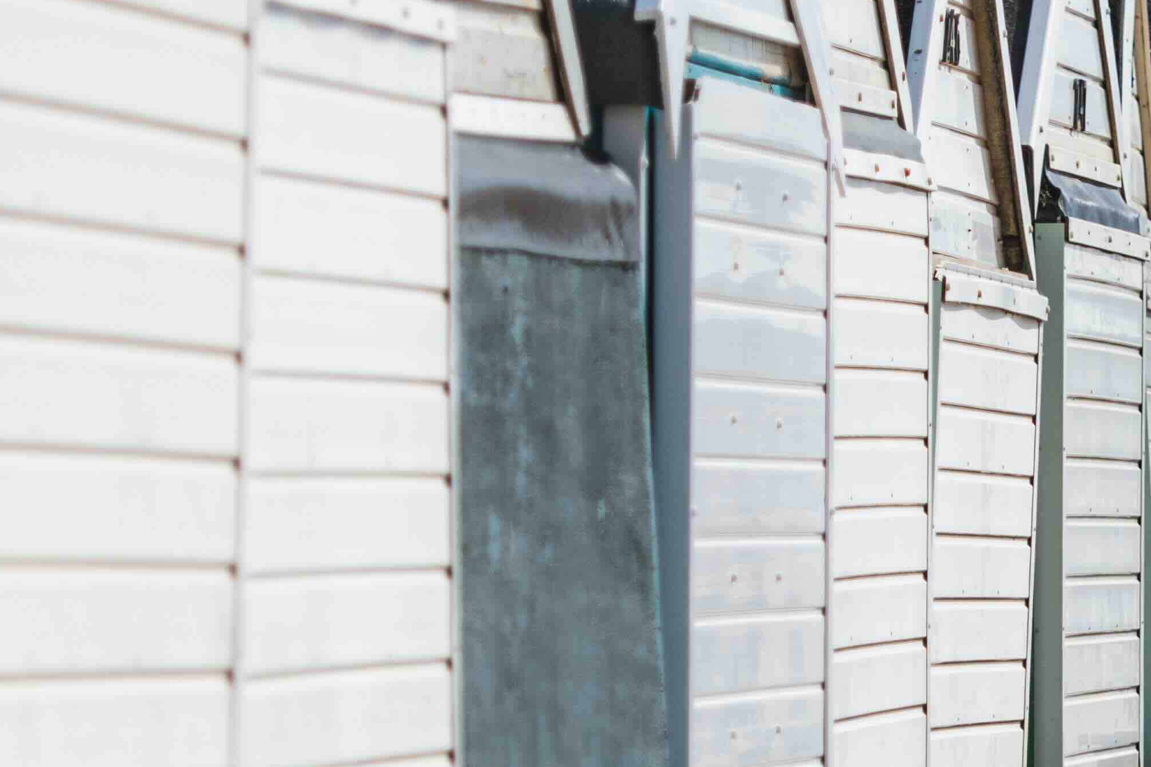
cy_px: 544
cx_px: 1169
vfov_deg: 3.2
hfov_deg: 4.8
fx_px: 13811
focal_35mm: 432
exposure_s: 1/5000
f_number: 2.8
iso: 100
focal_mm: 105
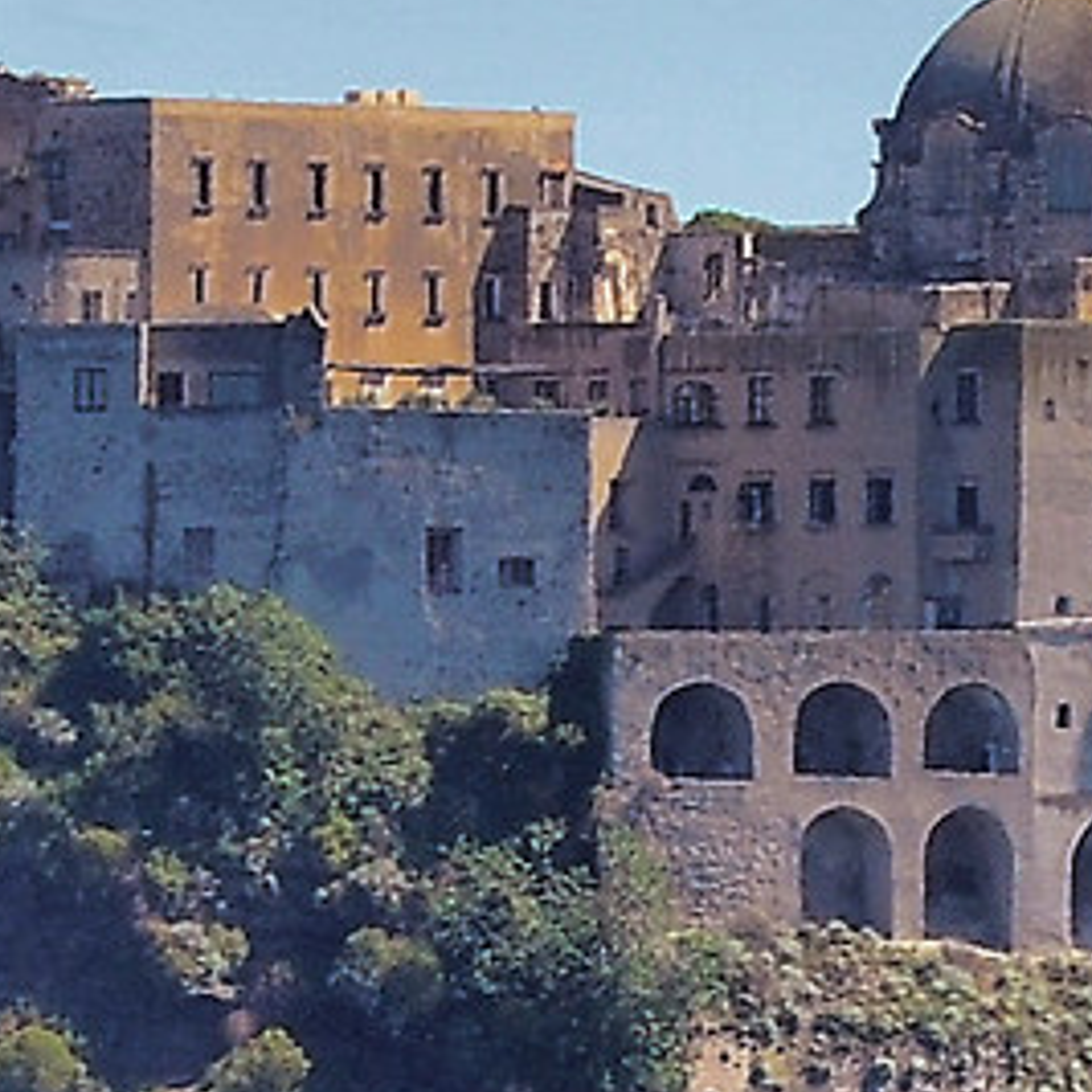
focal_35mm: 1833
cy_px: 1526
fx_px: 65420
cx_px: 74
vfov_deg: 1.0
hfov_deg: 1.0
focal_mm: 160
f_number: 10
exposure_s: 1/400
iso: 200
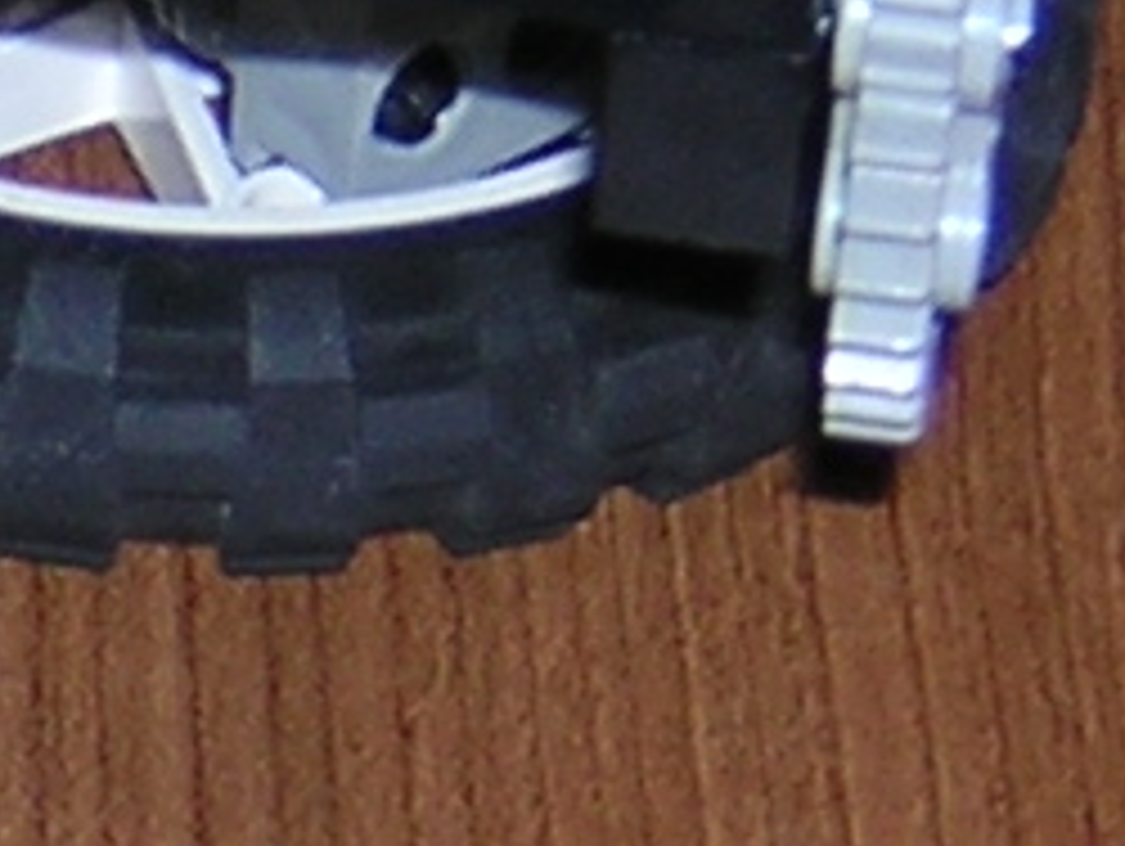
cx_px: -234
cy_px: 540
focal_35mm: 371
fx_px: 12069
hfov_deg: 5.3
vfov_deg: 4.0
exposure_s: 1/60.1
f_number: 3.3
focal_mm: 7.6
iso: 100
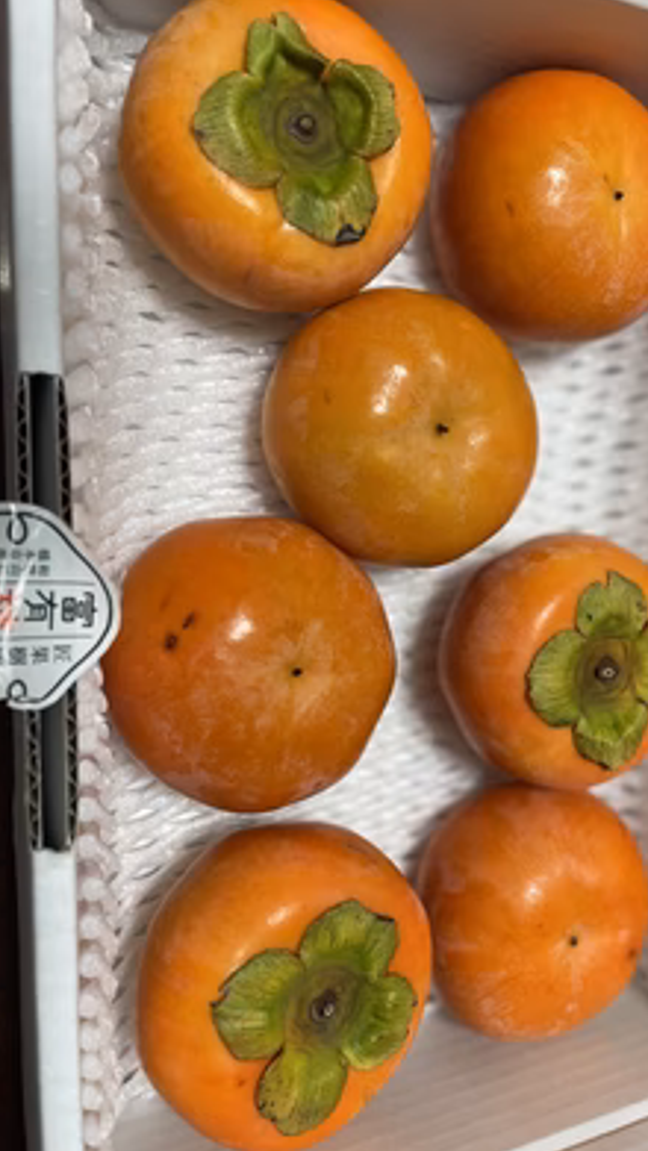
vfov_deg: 66.1
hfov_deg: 39.9
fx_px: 886
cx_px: 401
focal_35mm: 29
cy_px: 571
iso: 125
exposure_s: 1/120
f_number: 1.6
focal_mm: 4.2
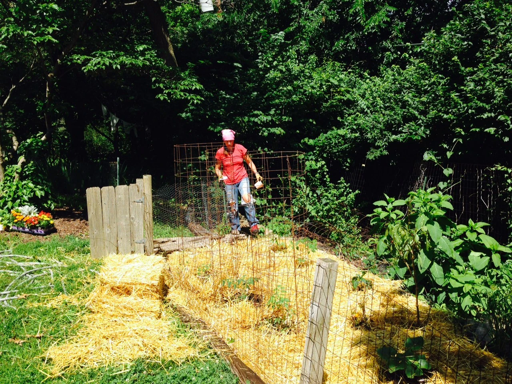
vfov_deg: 42.9
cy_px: 192
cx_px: 256
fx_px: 488
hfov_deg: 55.4
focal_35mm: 33
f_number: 2.4
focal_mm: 4.12
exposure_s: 1/951
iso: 50
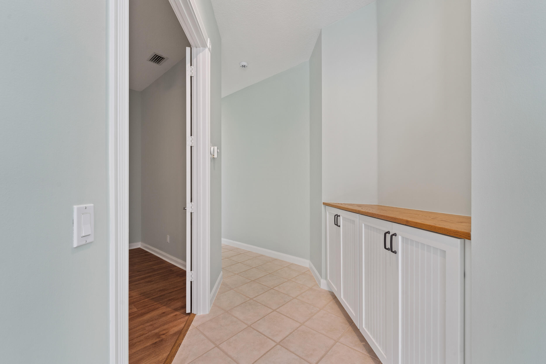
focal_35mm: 14
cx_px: 273
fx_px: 212
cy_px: 182
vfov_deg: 81.2
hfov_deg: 104.3
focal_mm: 14
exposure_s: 1/5
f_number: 9
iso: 250
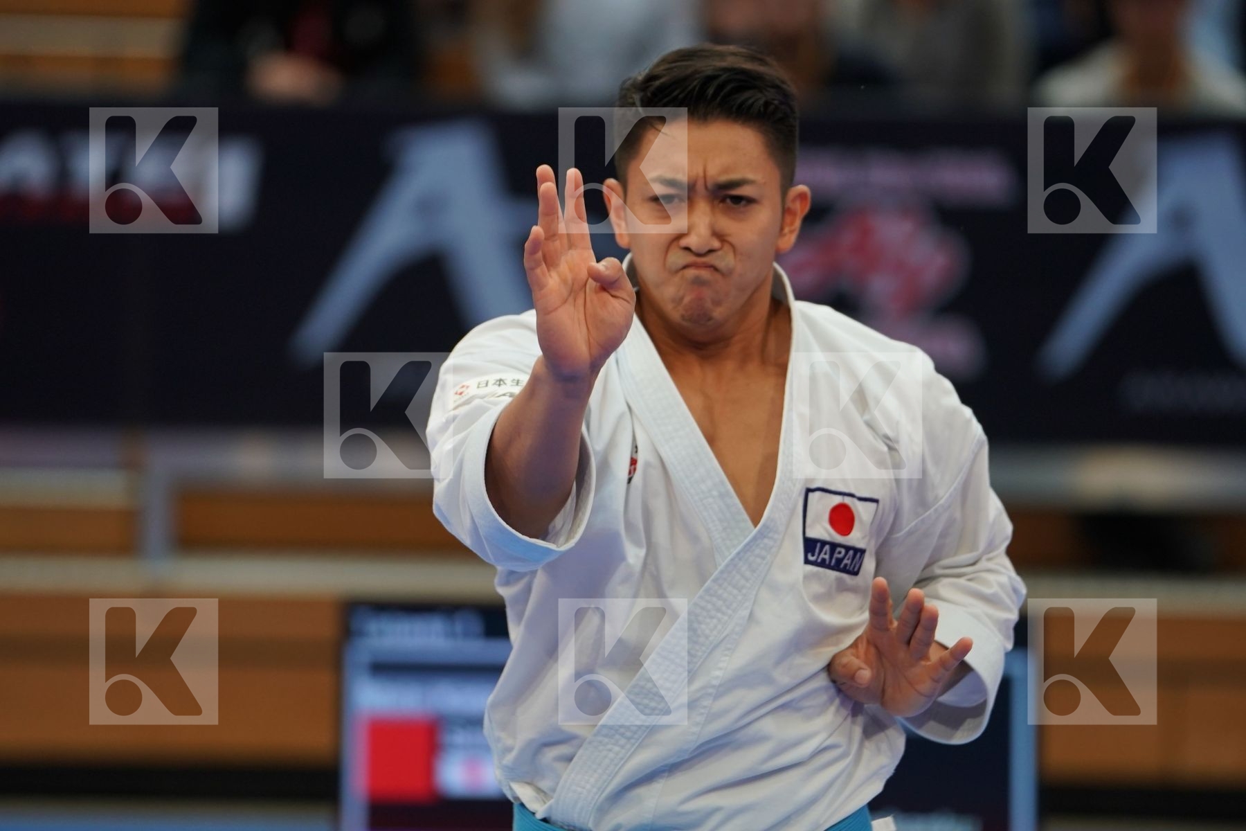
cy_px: 416
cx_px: 623
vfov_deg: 4.6
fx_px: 10383
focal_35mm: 300
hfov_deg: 6.9
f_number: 2.8
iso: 800
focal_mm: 200
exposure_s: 1/500
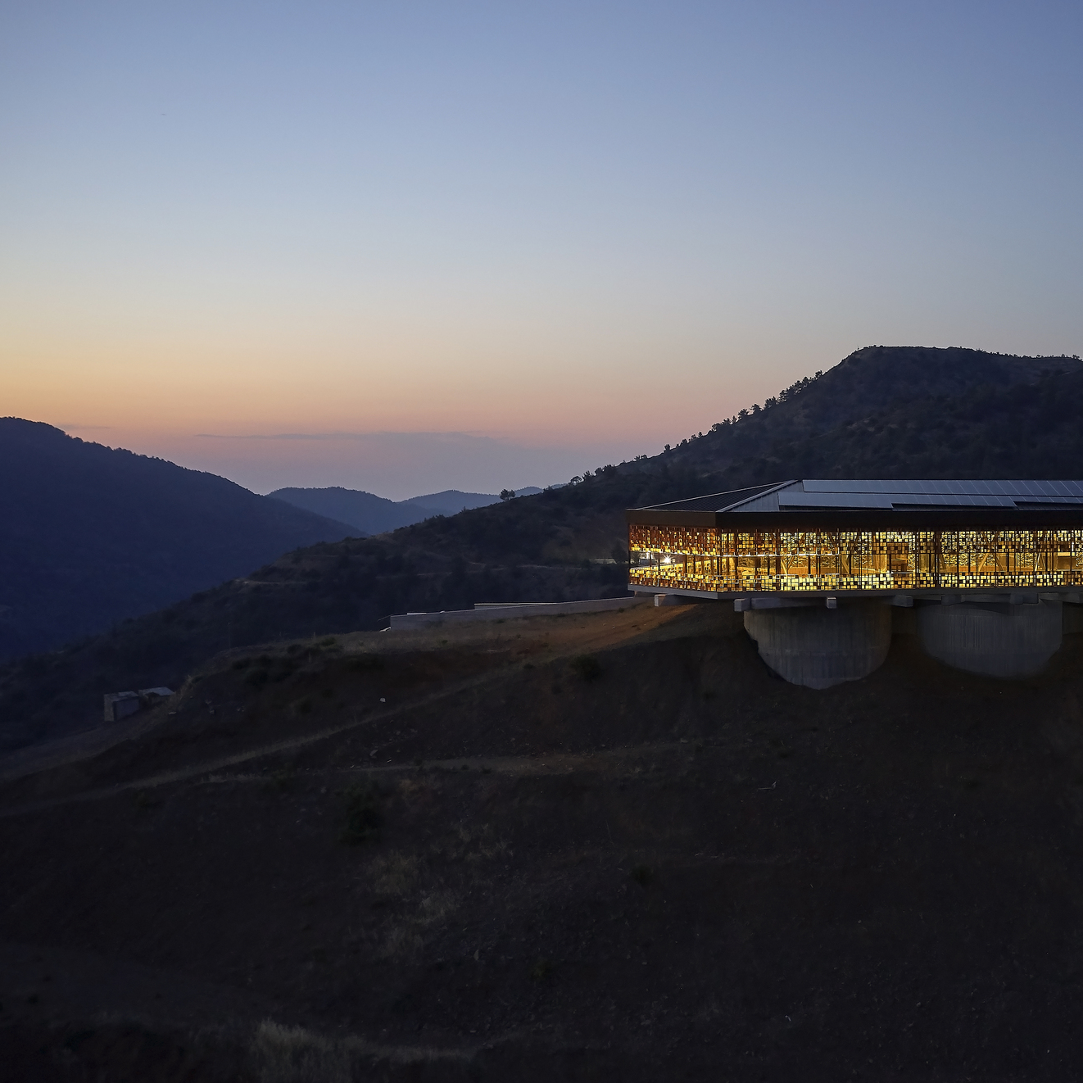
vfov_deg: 46.0
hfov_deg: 44.6
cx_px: 809
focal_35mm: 36
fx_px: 1274
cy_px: 544
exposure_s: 1/4
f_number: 3.5
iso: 200
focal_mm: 10.26
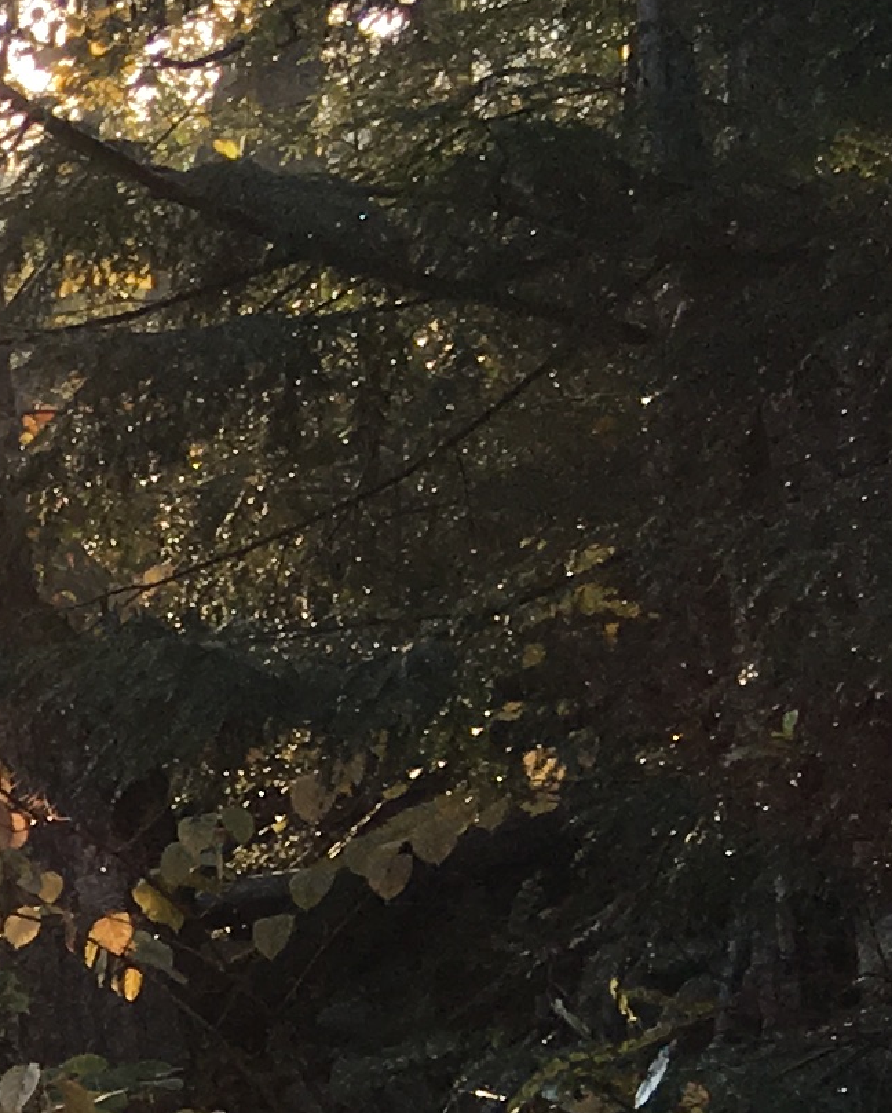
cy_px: 1603
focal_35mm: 141
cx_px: -1711
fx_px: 4649
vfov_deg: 13.0
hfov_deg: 9.0
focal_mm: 4.15
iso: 25
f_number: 2.2
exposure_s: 1/238
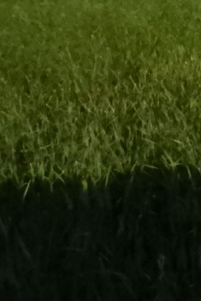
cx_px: 446
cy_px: -42
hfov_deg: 11.6
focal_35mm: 102
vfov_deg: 19.1
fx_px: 853
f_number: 7.6
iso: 1600
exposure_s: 1/1600
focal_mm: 4.3
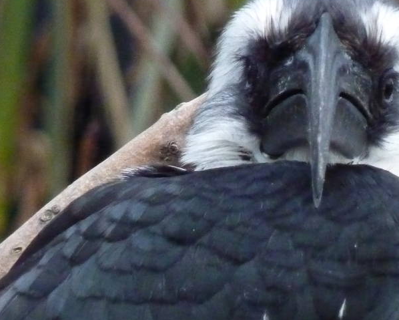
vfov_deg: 2.0
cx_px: 255
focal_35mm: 783
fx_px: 9251
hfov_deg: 2.5
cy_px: 204
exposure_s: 1/100
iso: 800
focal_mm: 49.2
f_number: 4.9
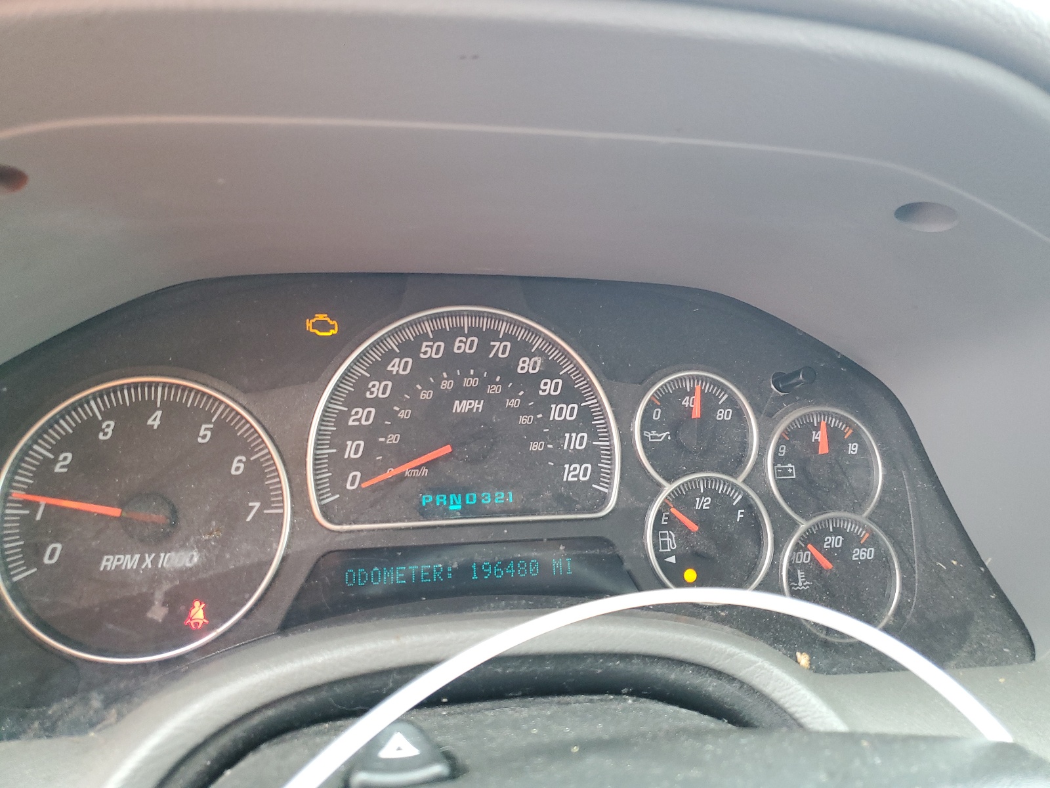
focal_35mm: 26
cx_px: 525
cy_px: 394
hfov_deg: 67.3
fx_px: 789
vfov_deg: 53.1
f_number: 1.5
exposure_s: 1/60.2
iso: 134
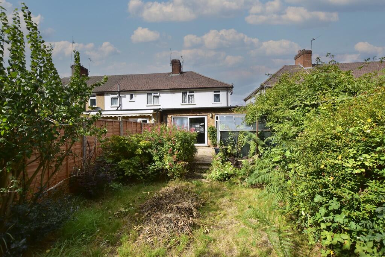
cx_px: 192
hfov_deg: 100.4
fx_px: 160
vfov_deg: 77.3
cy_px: 128
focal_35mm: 15
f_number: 8
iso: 640
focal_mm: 10
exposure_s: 1/1000
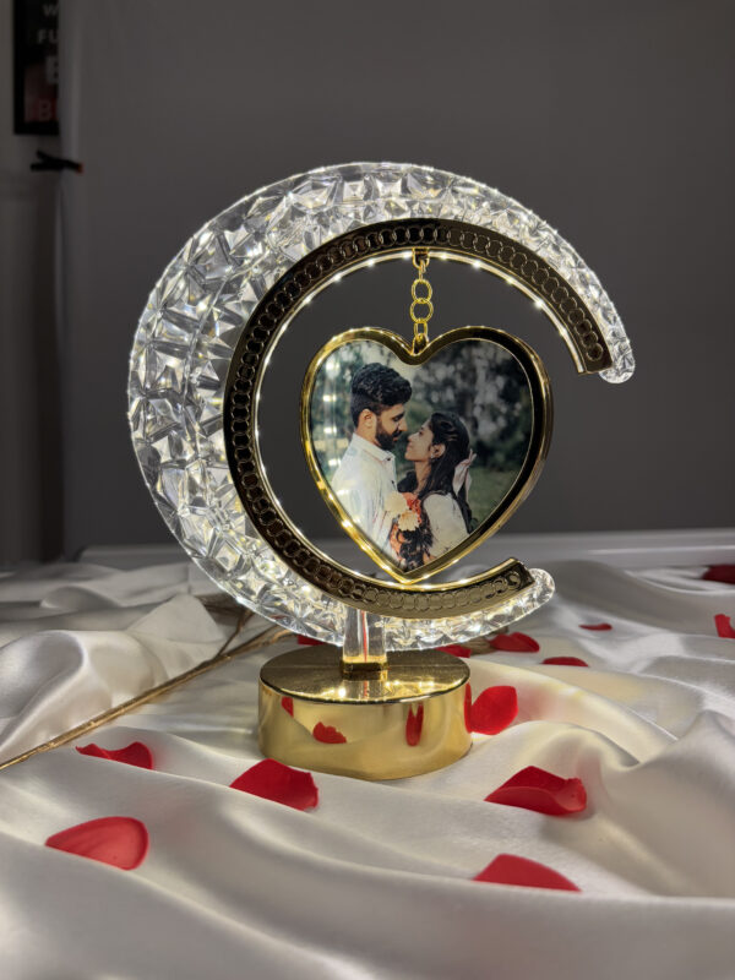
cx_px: 368
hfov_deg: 53.1
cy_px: 490
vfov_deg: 67.3
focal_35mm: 26
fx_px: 736
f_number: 1.6
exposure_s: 1/113
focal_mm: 5.96
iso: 125
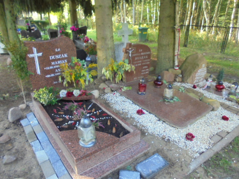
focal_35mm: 26
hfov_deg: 67.3
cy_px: 90
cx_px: 120
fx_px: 180
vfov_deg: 53.1
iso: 250
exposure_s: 1/30
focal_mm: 4.6
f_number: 3.5
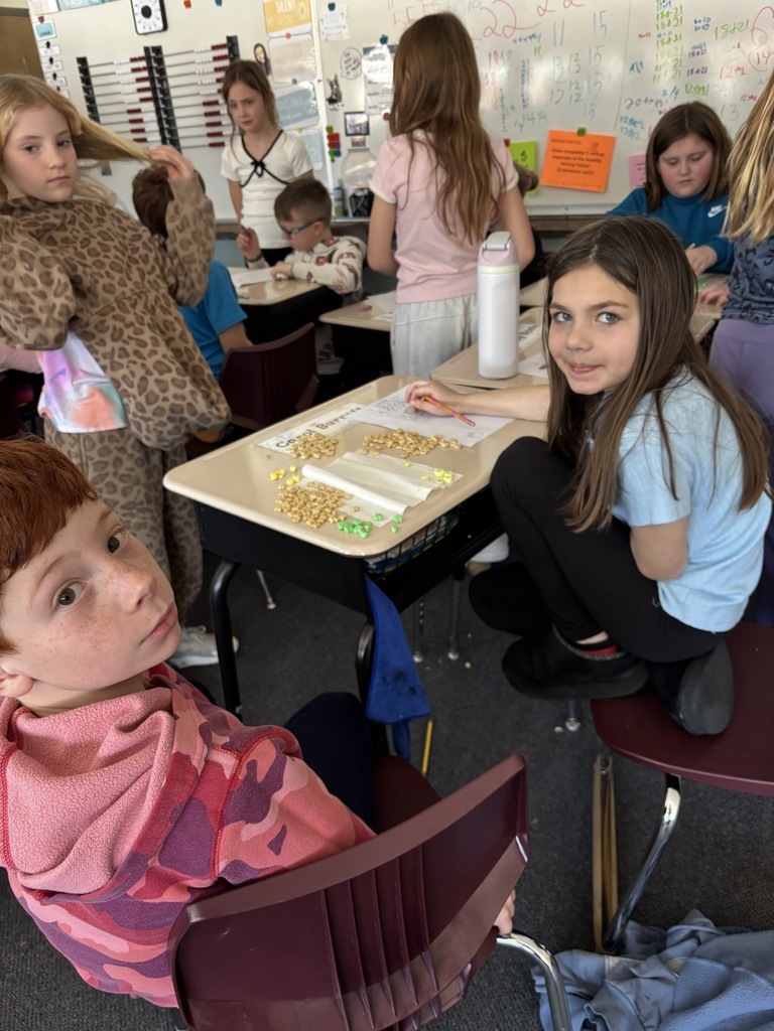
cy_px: 516
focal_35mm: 26
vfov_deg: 67.3
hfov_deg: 53.1
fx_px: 775
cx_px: 387
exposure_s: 1/60
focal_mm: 5.96
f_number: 1.6
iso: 160
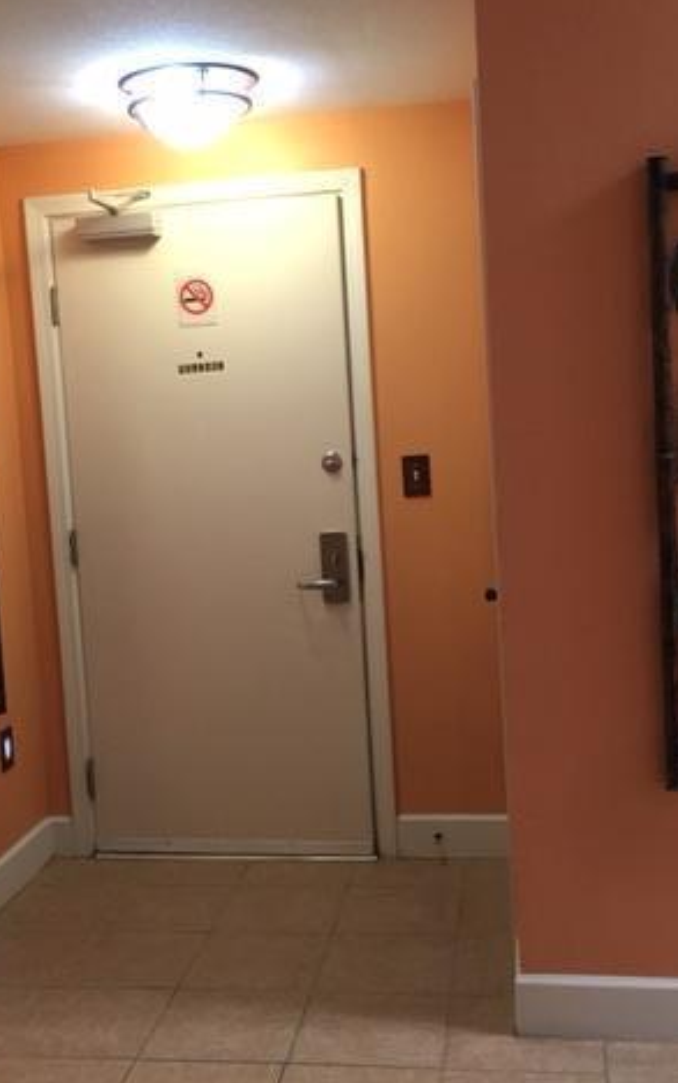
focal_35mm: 42
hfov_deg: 30.6
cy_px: 532
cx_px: 303
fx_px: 1240
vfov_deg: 47.2
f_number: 2.2
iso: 250
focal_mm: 4.15
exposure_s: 1/30
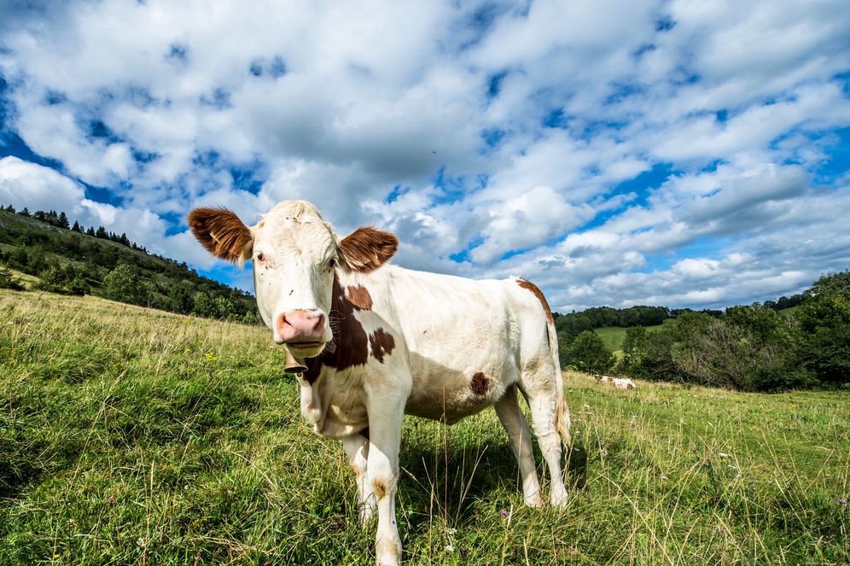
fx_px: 425
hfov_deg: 89.4
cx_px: 363
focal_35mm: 18
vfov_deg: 67.0
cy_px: 320
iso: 100
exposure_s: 1/250
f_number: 9.5
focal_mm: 14
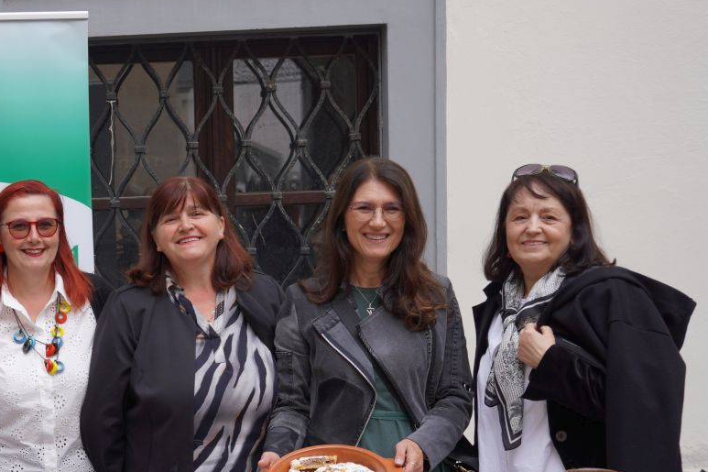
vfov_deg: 18.3
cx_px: 45
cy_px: 403
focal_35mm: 73
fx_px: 1445
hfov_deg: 26.4
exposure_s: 1/160
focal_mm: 25.5
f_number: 4
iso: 100
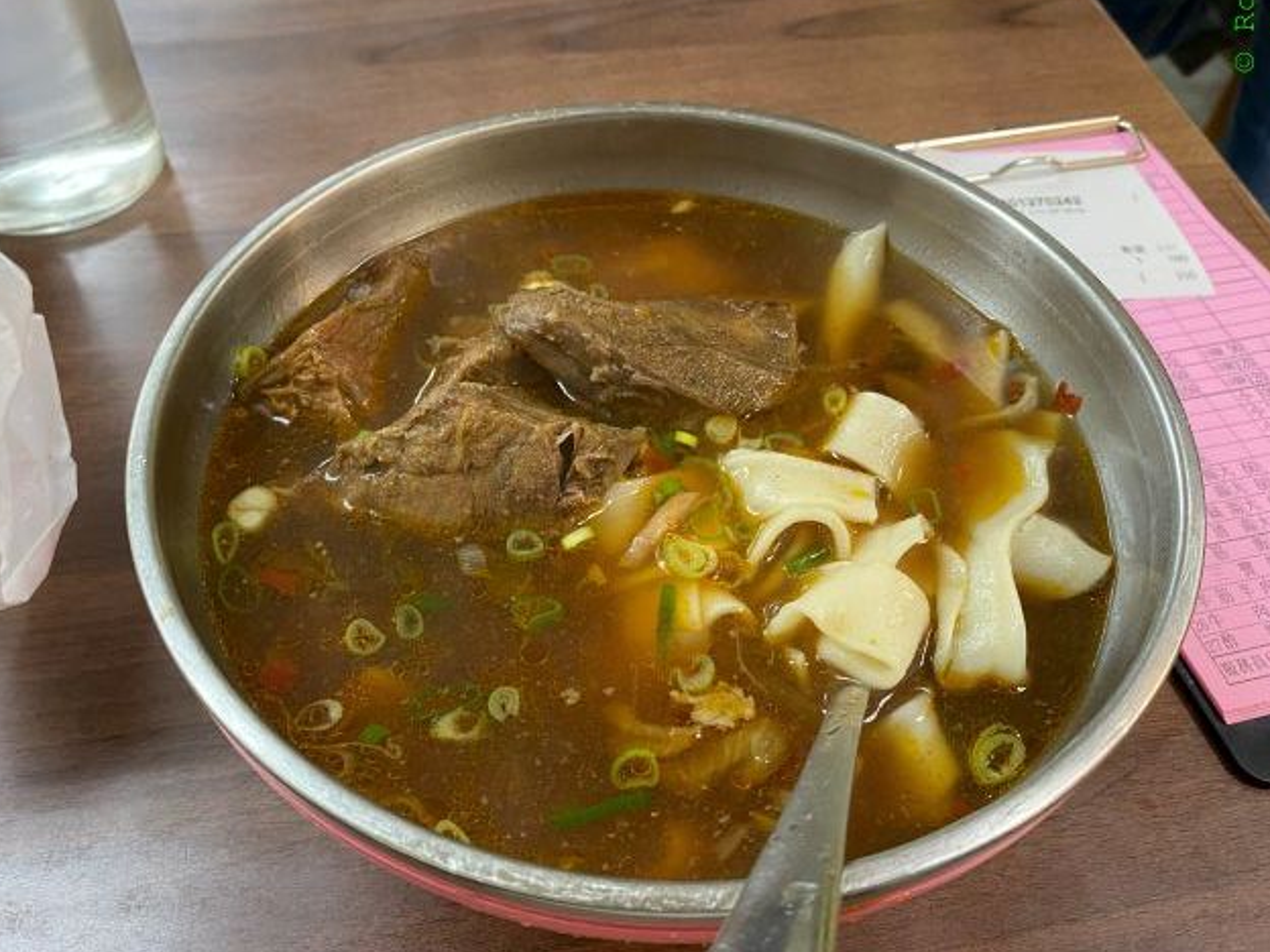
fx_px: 1101
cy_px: 492
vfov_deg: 46.8
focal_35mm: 30
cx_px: 602
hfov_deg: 59.9
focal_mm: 4.25
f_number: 1.8
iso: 125
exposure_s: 1/60
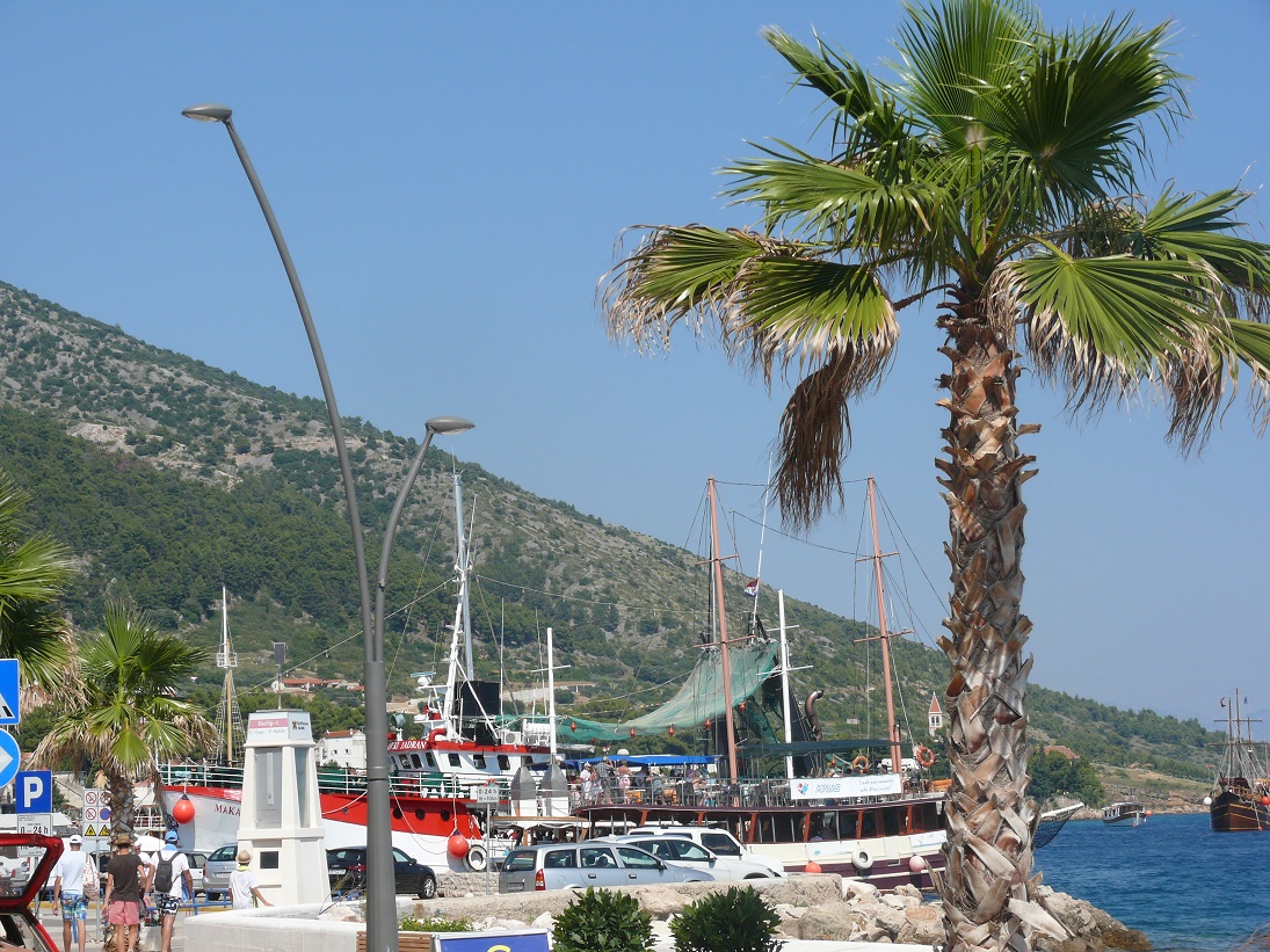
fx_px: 3558
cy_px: 476
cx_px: 635
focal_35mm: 97
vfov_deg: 15.2
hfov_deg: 20.2
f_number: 7.1
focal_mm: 20.5
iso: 100
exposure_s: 1/500
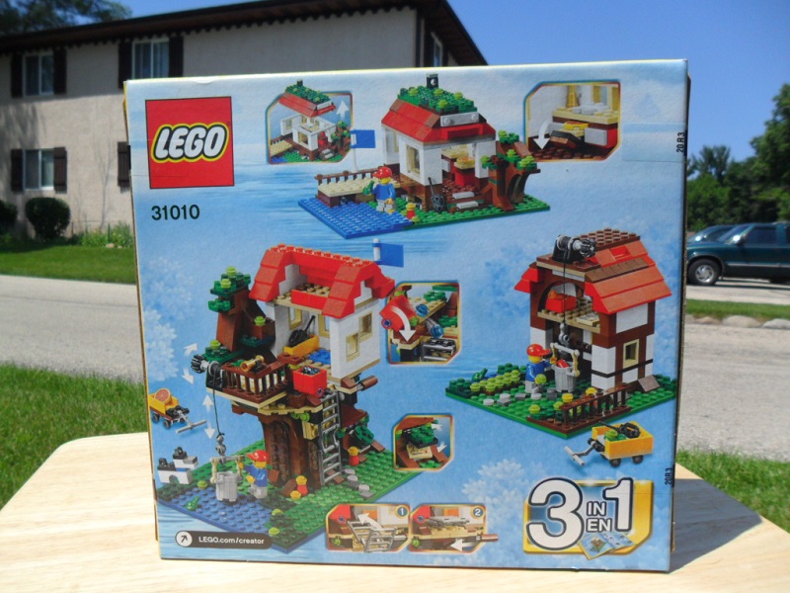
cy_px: 296
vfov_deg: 51.4
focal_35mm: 27
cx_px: 395
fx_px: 616
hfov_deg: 65.3
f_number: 8.9
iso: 100
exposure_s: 1/250
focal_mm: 4.9
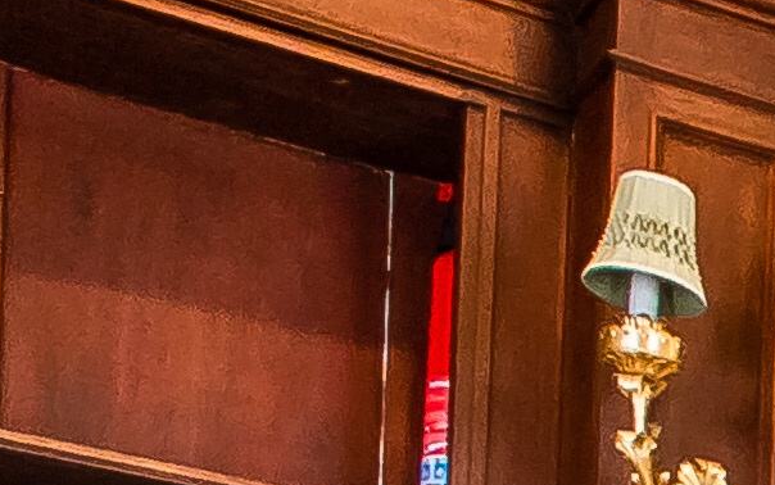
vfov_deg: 6.2
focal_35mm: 198
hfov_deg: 9.2
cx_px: 1991
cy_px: 1356
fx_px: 4184
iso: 32
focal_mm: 3.99
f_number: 1.8
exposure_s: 1/30
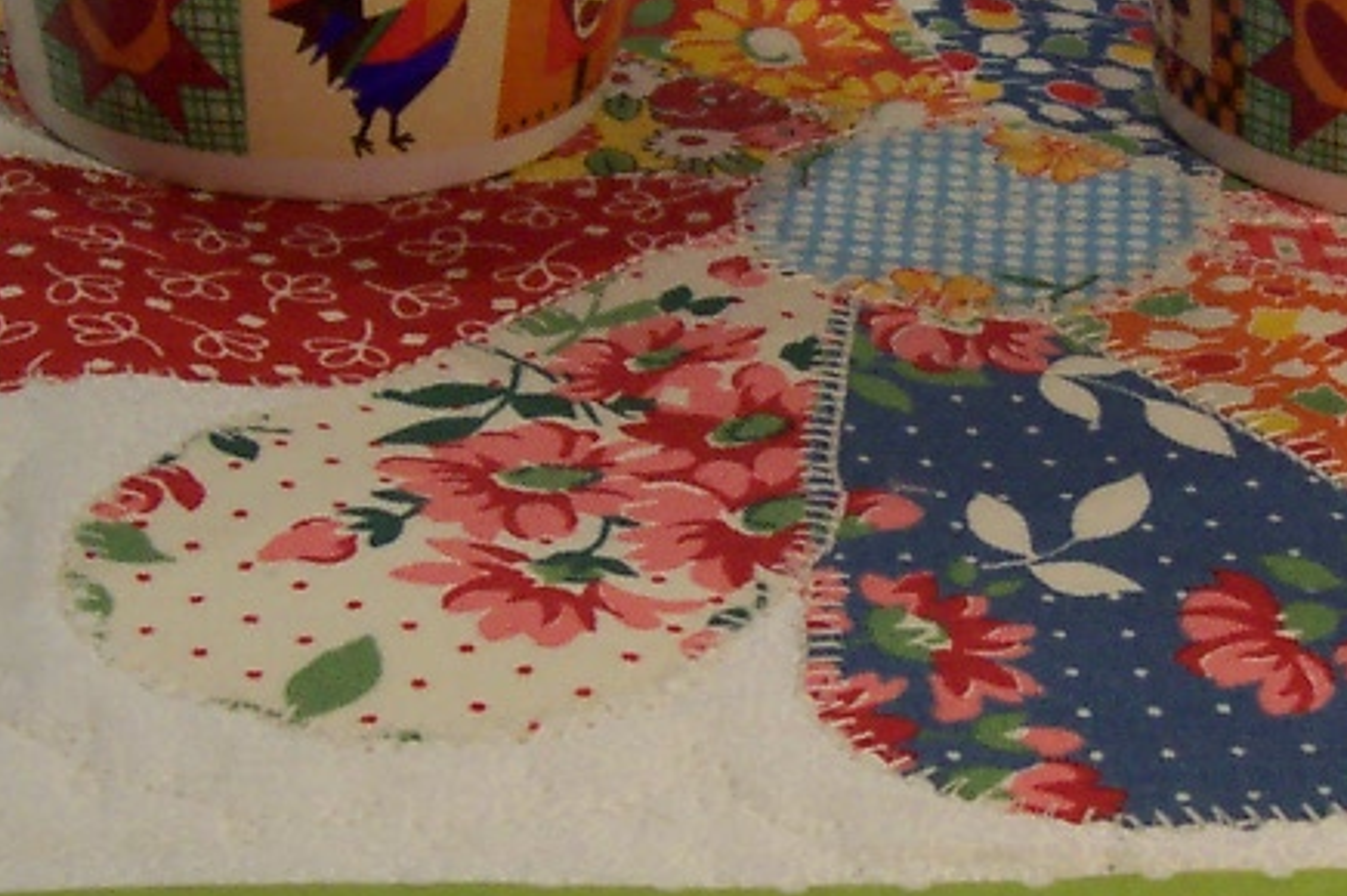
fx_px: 3963
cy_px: 479
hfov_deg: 19.2
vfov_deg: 12.9
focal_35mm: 106
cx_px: 930
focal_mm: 5.6
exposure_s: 1/90
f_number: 2.8
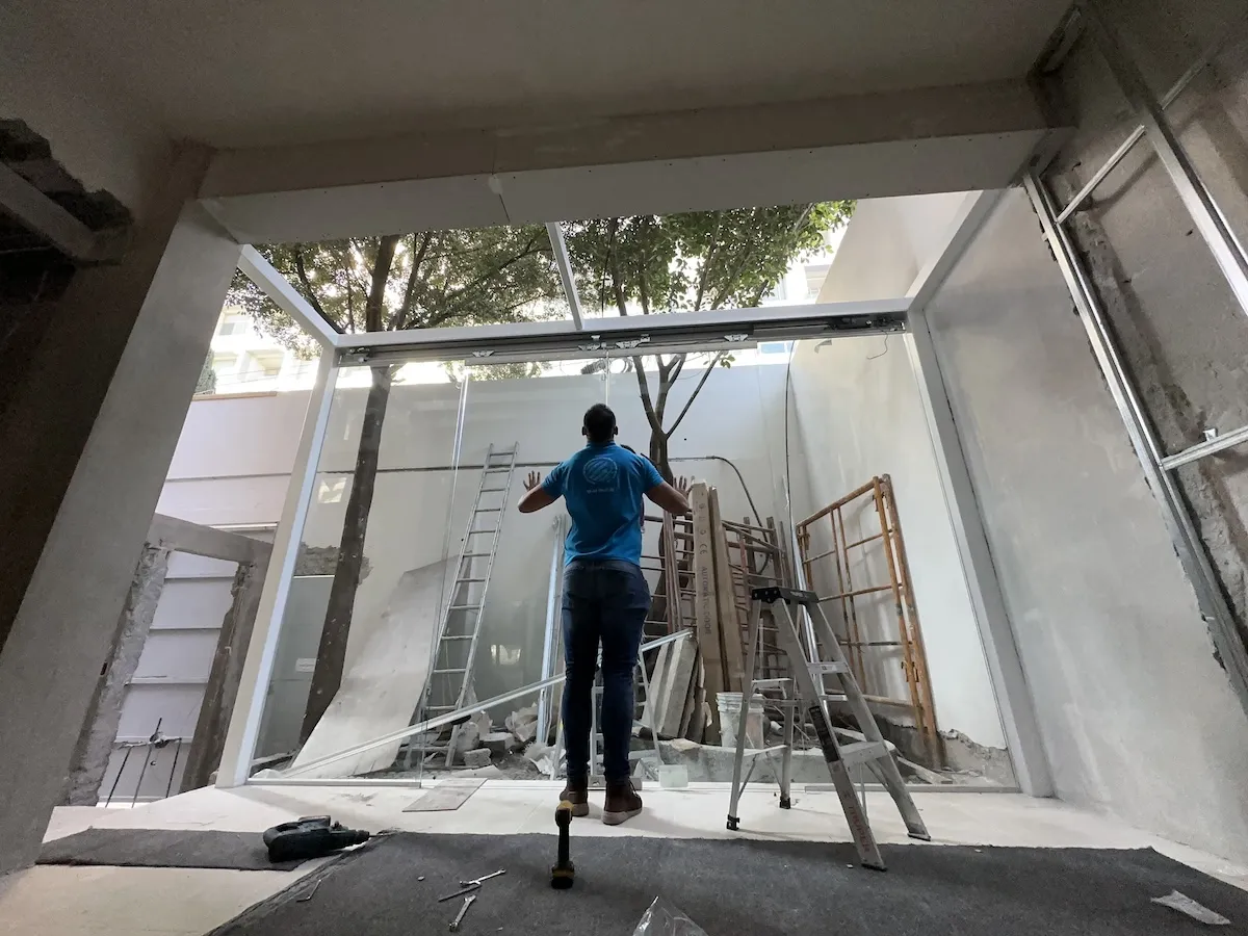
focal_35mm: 14
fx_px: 505
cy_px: 468
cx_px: 624
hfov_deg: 102.1
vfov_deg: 85.7
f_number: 2.2
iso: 320
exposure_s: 1/99
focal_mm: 2.22
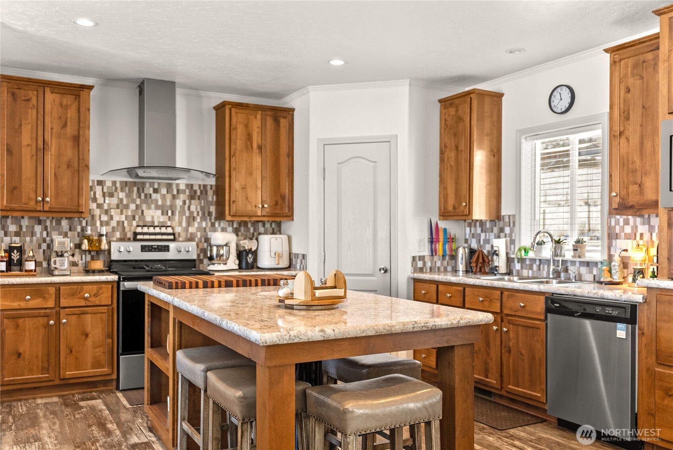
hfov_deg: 60.1
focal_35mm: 31
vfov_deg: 42.2
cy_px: 225
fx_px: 582
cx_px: 336
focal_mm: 31.1
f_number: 2.8
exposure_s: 1/10
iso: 50
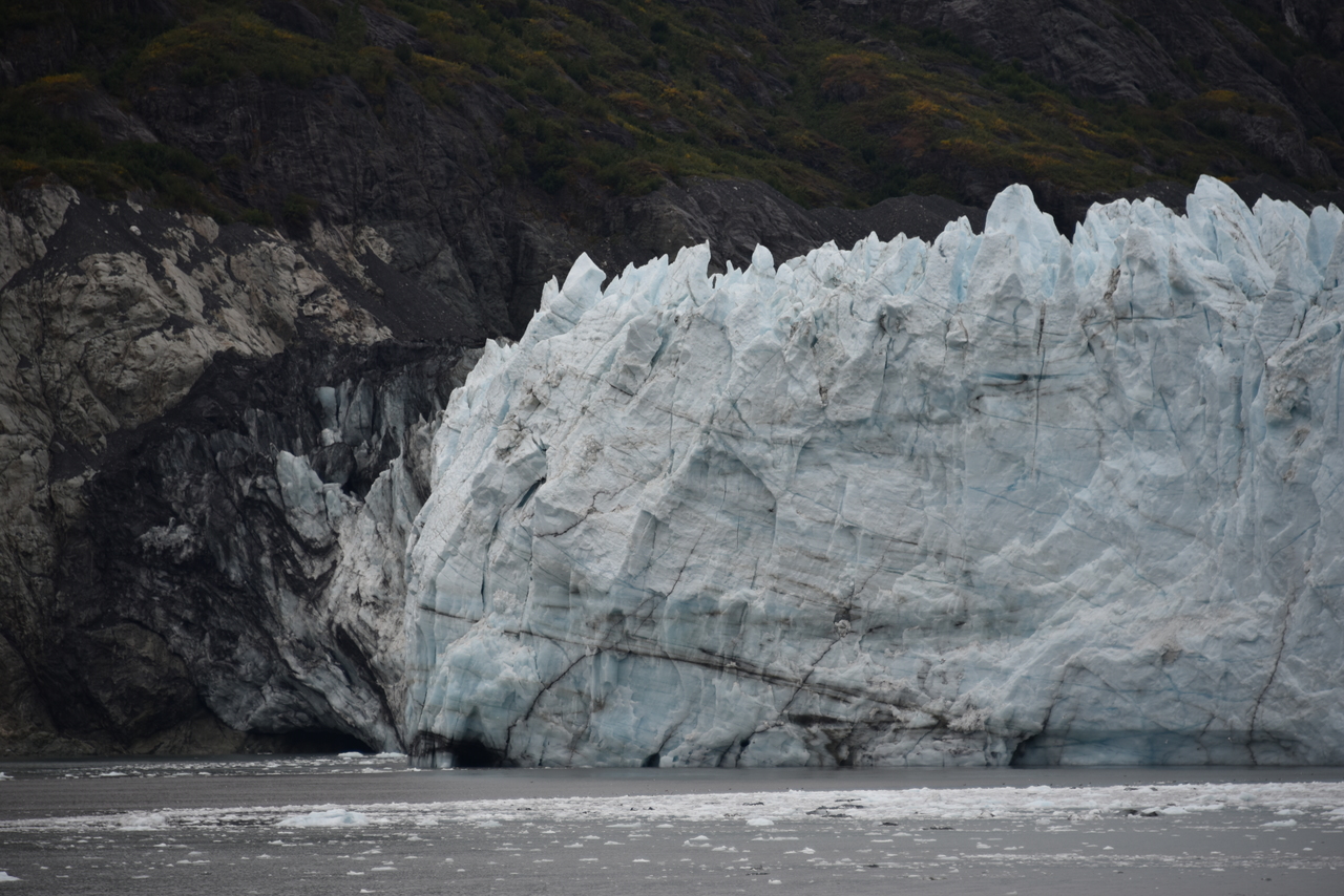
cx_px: 672
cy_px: 448
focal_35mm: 200
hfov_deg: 10.3
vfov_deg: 6.9
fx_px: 7468
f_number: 5.6
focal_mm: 200
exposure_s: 1/400
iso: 160
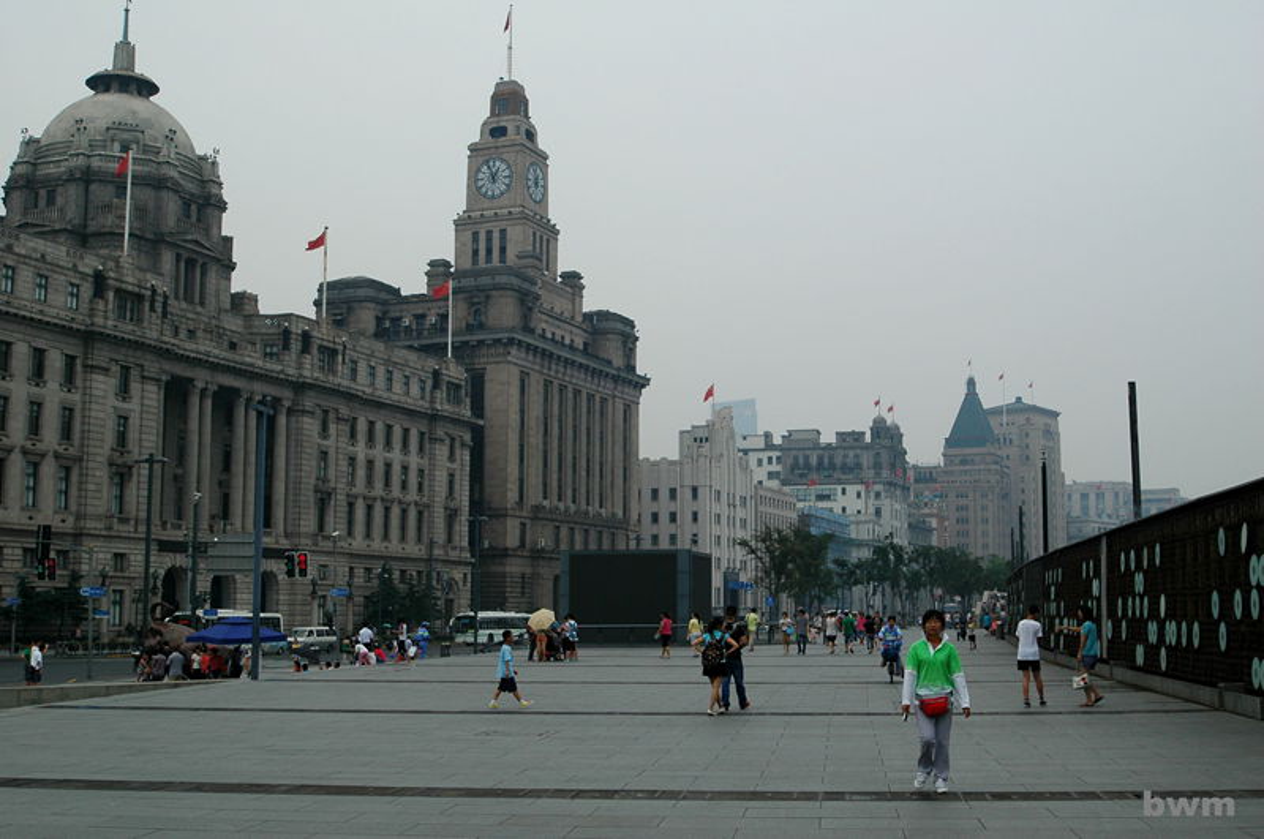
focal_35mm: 42
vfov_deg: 31.8
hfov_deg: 46.5
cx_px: 632
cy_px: 420
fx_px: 1473
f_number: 10
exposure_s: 1/320
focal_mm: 28
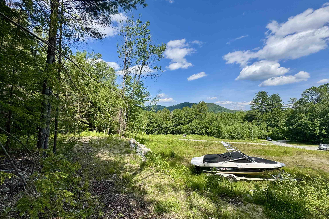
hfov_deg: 100.4
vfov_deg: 77.3
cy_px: 112
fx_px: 137
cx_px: 162
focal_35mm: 15
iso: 40
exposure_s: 1/1506
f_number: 2.2
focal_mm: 2.22
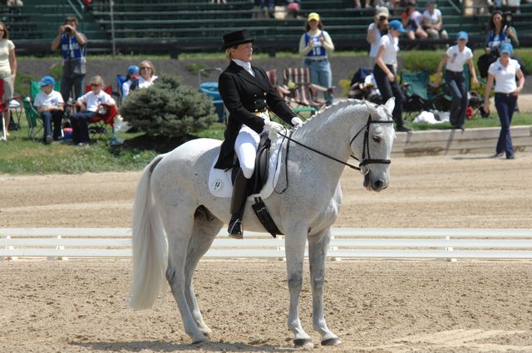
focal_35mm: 360
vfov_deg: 3.8
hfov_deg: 5.7
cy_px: 176
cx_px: 266
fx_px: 5313
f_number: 6.3
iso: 200
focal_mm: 240
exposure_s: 1/800
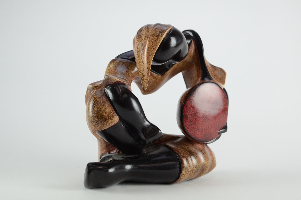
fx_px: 438
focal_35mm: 52
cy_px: 100
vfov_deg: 25.6
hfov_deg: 37.9
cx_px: 150
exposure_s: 1/100
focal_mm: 35
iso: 800
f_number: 4.5
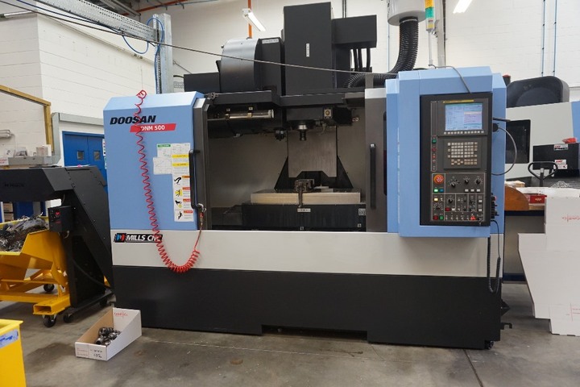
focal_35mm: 24
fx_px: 387
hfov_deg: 73.7
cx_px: 290
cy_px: 194
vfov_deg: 53.1
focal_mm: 16
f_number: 4
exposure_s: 1/160
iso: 1000
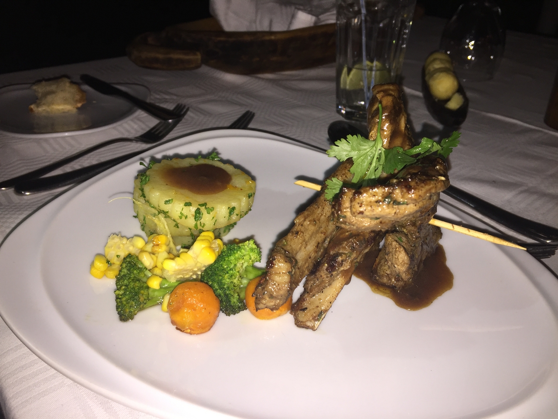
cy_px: 210
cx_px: 279
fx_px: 467
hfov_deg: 61.7
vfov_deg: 48.2
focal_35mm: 29
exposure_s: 1/80
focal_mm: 4.15
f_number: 2.2
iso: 32
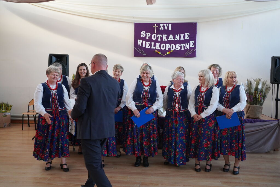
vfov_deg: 37.9
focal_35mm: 35
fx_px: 272
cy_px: 94
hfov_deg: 54.4
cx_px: 140
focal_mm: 35
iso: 2500
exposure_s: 1/160
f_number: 4
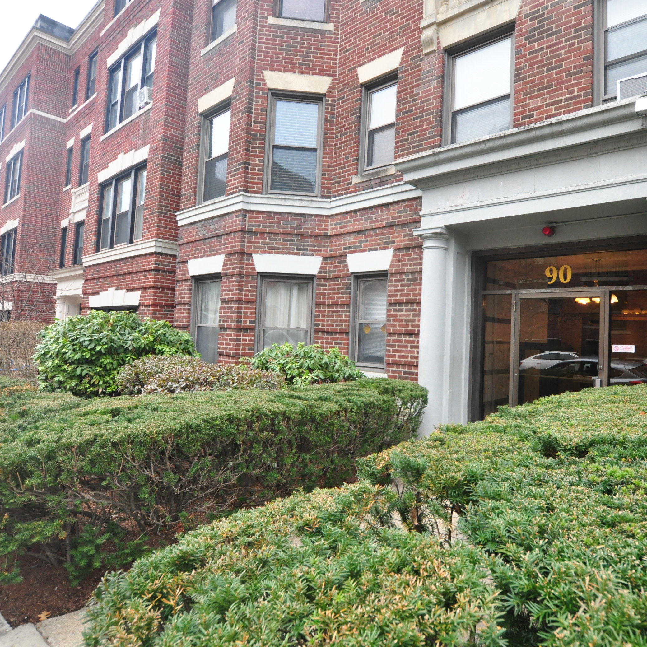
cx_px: 416
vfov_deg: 70.5
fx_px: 458
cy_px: 317
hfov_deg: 69.0
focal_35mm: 22
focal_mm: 11
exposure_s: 1/125
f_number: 5.6
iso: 800
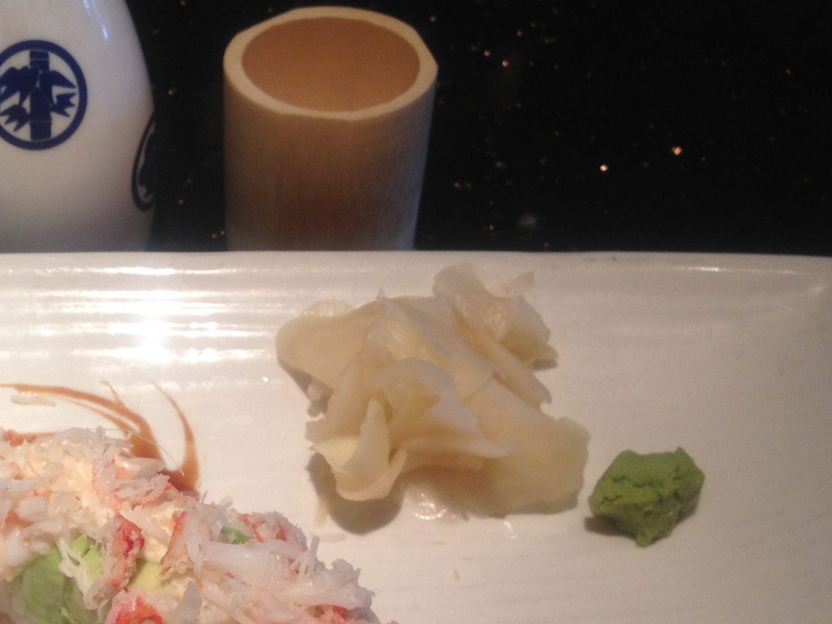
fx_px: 1658
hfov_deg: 27.4
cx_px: 123
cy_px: 586
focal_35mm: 69
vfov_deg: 20.8
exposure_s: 1/24
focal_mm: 4.28
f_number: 2.4
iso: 64
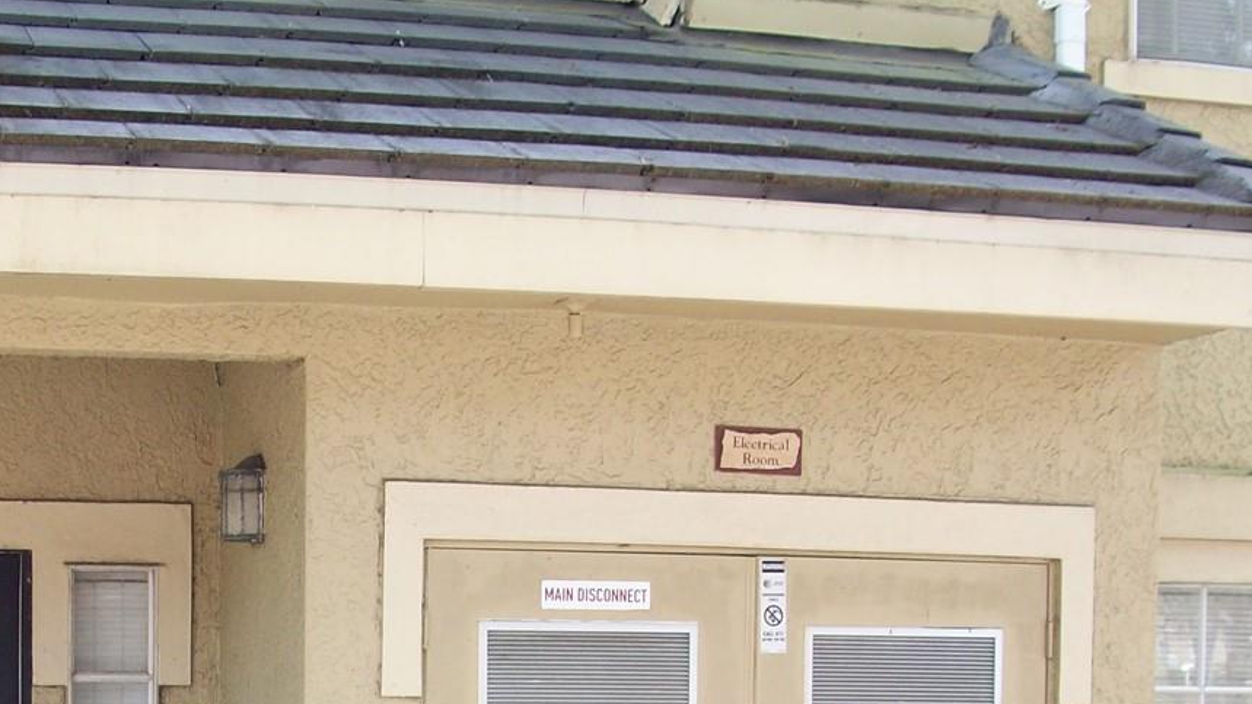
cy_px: 726
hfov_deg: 30.2
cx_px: 347
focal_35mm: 69
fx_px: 2290
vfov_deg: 17.0
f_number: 2.8
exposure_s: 1/63.1
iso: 64
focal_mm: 5.7
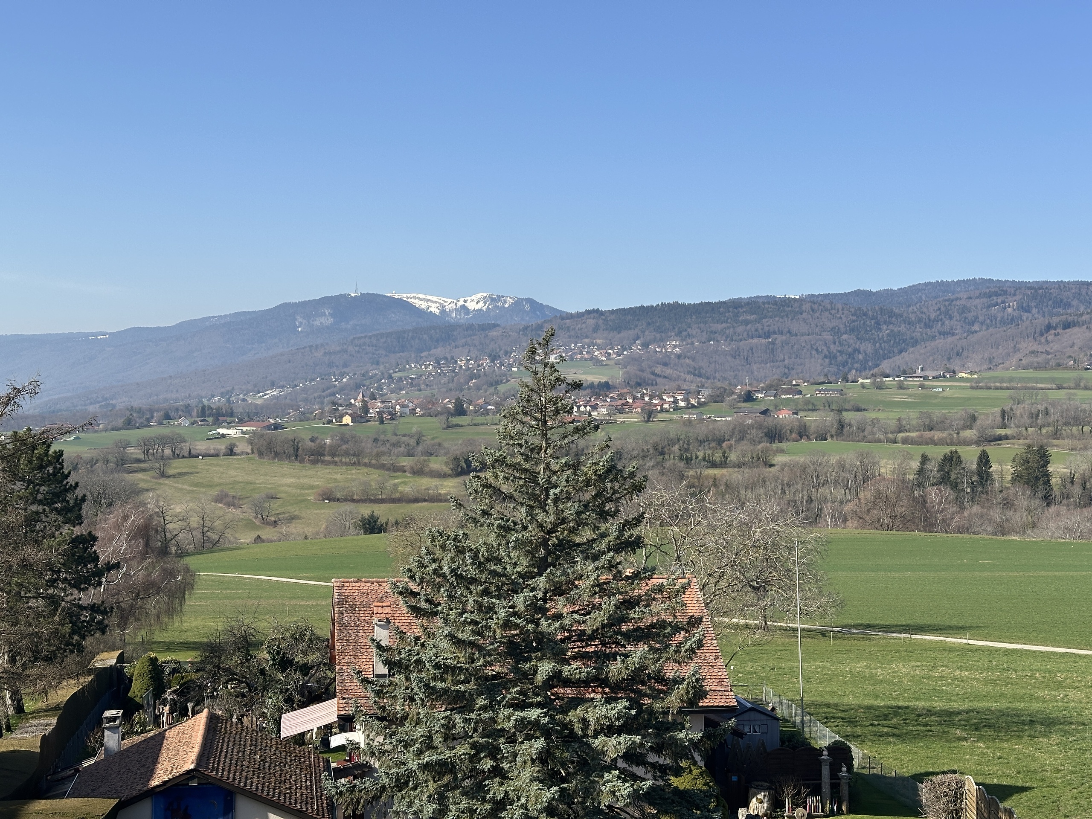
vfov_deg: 30.3
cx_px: 546
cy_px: 410
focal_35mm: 48
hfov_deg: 39.7
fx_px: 1514
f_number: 1.78
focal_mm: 6.86
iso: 64
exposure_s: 1/3155
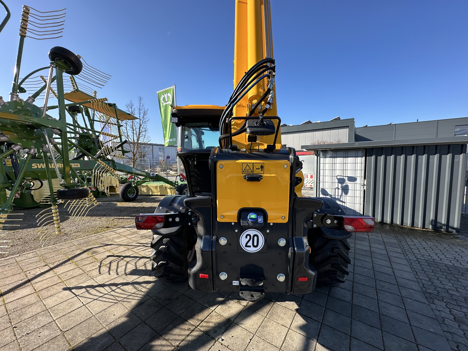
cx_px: 234
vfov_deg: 85.7
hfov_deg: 102.1
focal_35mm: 14
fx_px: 189
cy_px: 176
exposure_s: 1/836
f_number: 2.2
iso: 40
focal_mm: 2.22
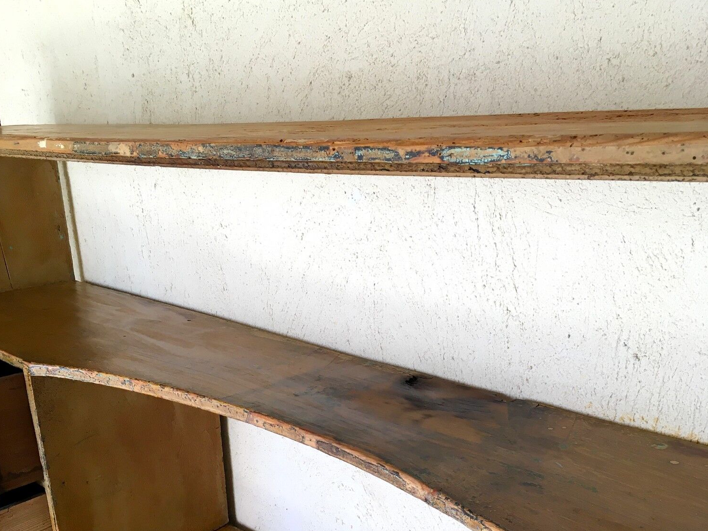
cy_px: 412
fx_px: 798
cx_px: 354
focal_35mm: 39
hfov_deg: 47.9
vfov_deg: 35.8
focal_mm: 4.15
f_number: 2.2
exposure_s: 1/33
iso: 25
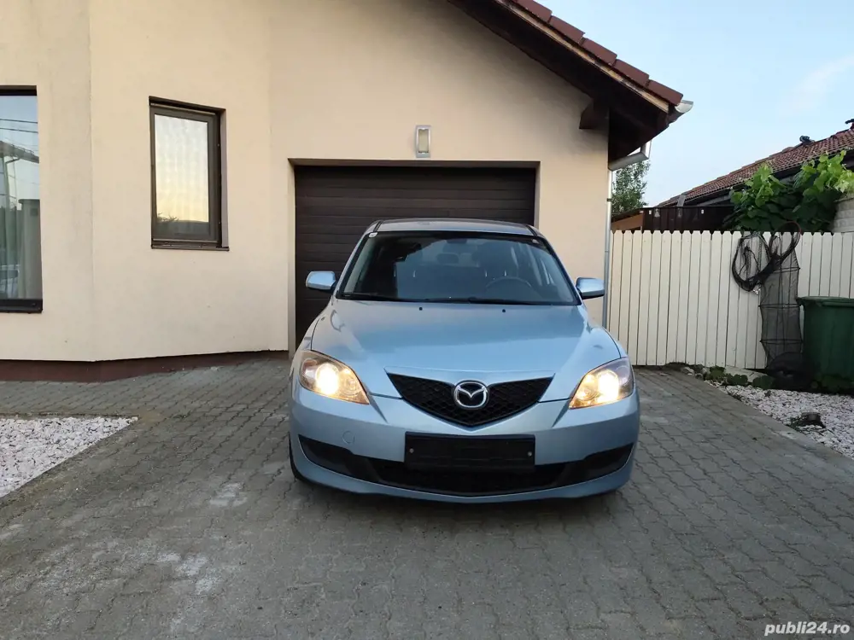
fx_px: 641
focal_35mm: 26
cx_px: 427
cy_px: 320
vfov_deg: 53.1
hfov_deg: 67.3
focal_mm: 6.19
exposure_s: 1/100
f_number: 1.65
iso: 400
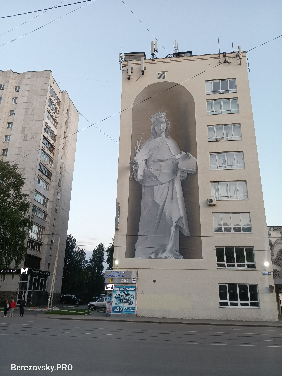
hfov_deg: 51.4
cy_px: 188
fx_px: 293
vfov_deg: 65.3
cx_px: 141
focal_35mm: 27
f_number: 1.6
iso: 99
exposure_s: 1/50
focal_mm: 4.11
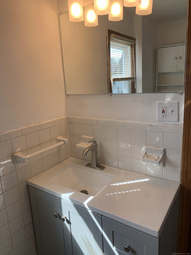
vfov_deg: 67.3
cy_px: 128
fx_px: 191
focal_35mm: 26
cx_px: 96
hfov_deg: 53.1
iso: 25
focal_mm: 4.25
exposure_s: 1/176
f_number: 1.8
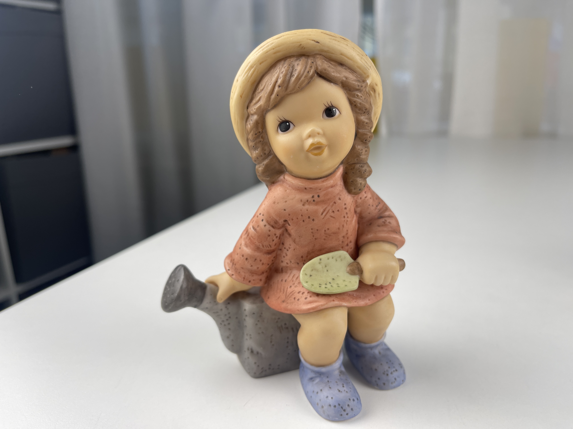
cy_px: 214
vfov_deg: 54.9
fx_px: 414
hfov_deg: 69.4
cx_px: 286
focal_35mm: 25
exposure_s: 1/153
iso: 32
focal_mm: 5.1
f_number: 1.6
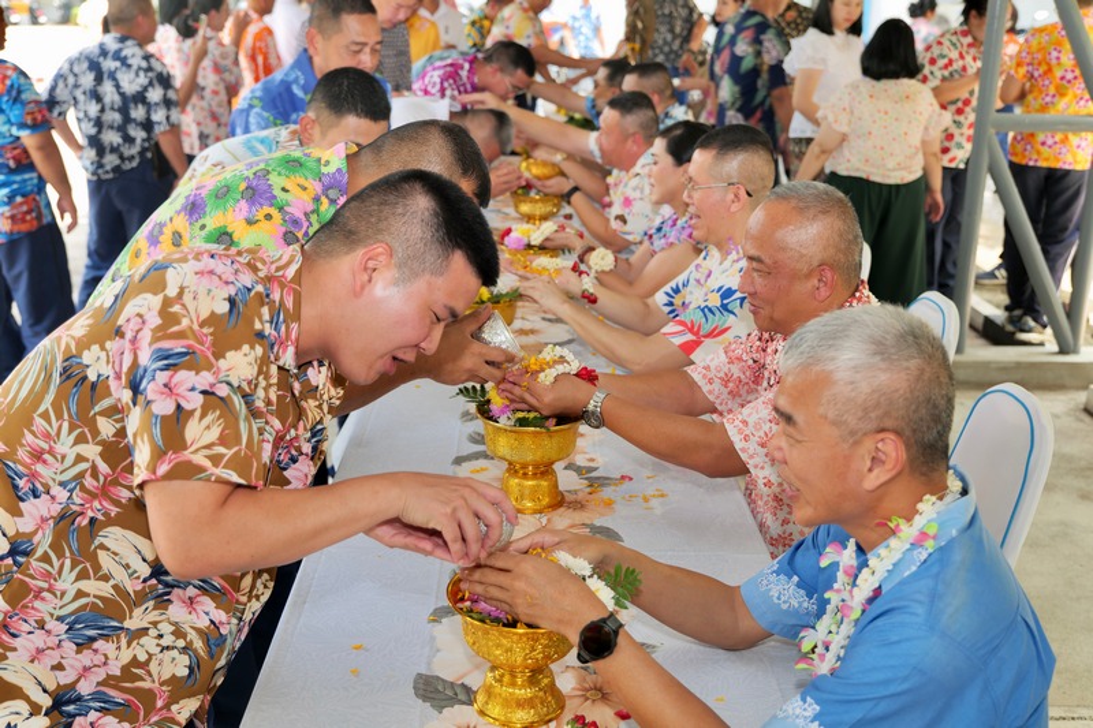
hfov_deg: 50.7
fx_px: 1153
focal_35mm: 38
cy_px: 364
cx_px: 546
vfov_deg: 35.0
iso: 100
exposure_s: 1/40
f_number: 4
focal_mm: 38
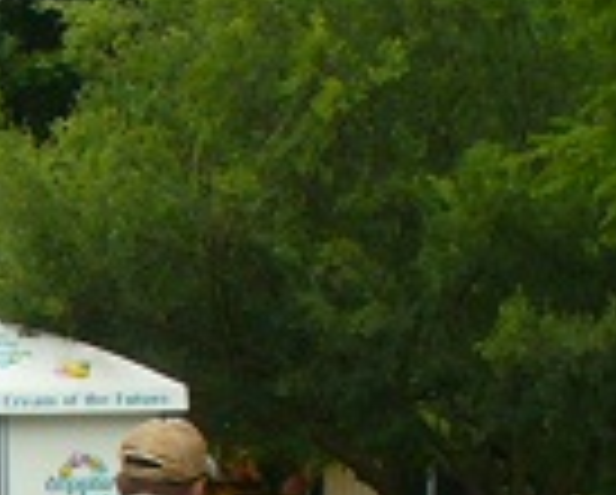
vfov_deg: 7.2
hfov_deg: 8.7
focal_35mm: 211
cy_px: 837
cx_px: -549
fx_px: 3852
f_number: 2.8
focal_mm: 6.1
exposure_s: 1/100
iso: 80
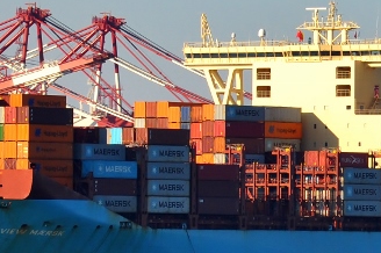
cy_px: 171
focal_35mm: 615
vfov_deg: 2.2
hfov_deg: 3.4
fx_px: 6502
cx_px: 427
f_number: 10
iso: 200
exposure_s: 1/400
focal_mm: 105
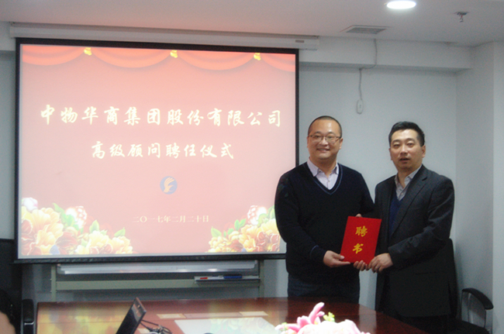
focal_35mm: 60
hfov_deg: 33.5
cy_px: 167
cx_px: 252
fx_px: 839
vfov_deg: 22.5
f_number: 5
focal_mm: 40
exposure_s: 1/40
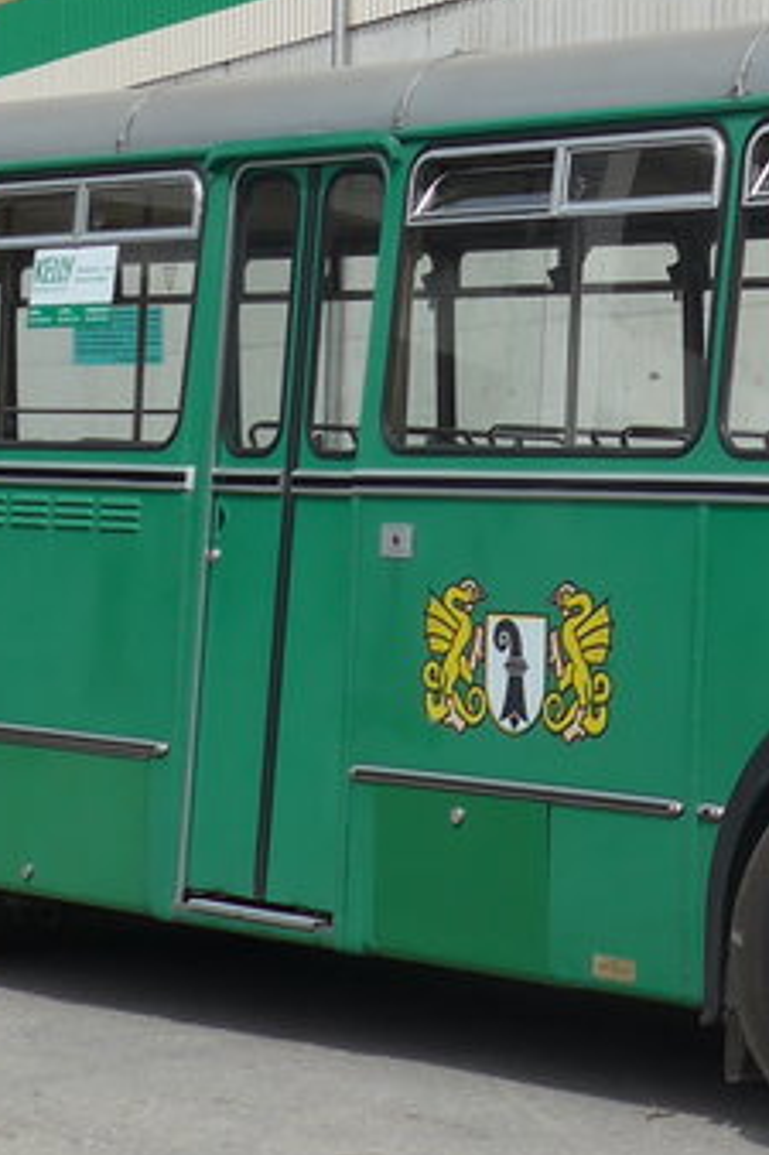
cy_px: 65
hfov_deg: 10.1
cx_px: 909
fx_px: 4266
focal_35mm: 133
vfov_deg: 15.2
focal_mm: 7.5
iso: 80
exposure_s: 1/2000
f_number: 3.2
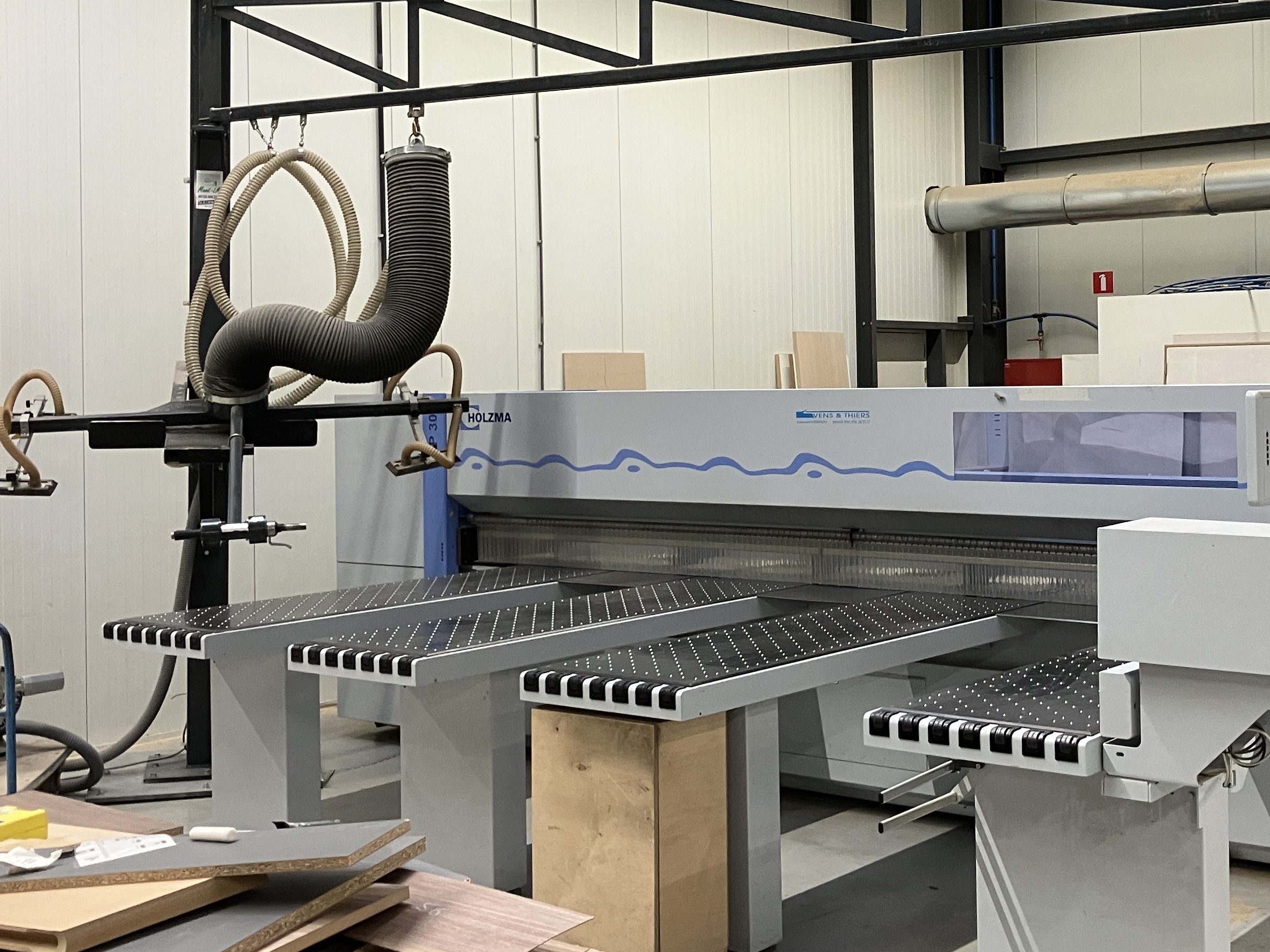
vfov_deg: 30.8
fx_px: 1725
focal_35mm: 47
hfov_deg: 40.1
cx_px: 800
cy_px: 380
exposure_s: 1/50
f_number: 1.8
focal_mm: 3.99
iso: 100
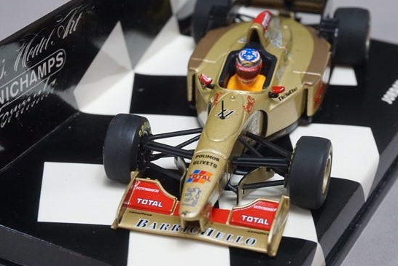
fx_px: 914
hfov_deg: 24.6
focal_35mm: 83
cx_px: 227
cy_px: 112
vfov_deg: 16.6
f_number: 11
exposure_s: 1/20
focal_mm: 47
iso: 3200
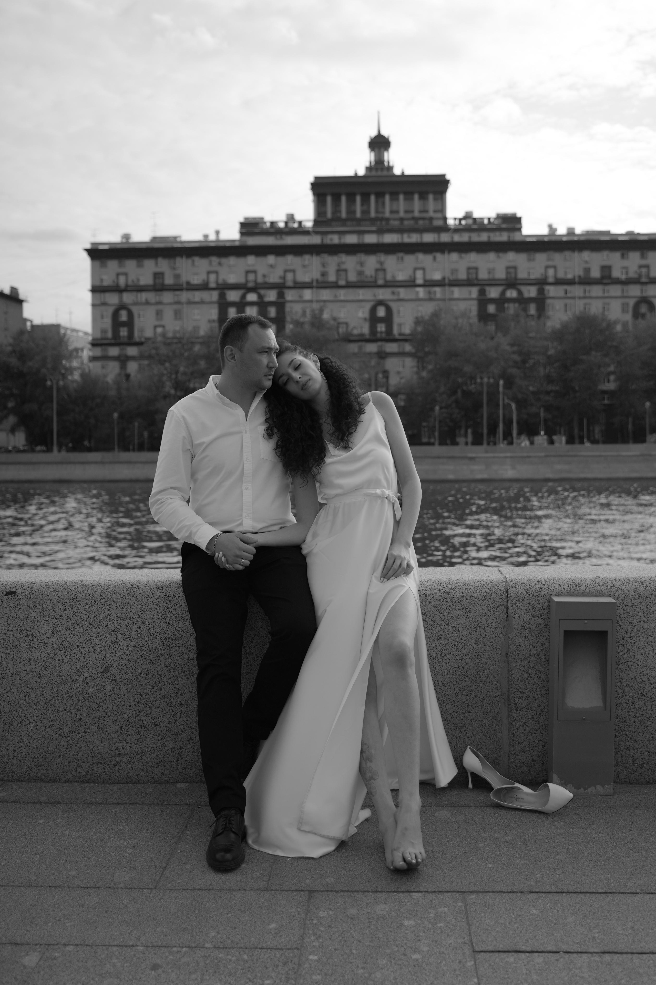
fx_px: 902
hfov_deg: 40.0
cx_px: 328
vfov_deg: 57.2
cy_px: 492
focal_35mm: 33
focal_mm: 33
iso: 160
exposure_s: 1/4000
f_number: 2.8
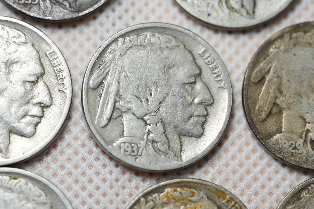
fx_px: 916
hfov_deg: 19.5
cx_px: 157
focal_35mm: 105
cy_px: 104
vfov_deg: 13.0
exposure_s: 1/250
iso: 2500
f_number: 5.6
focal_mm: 105
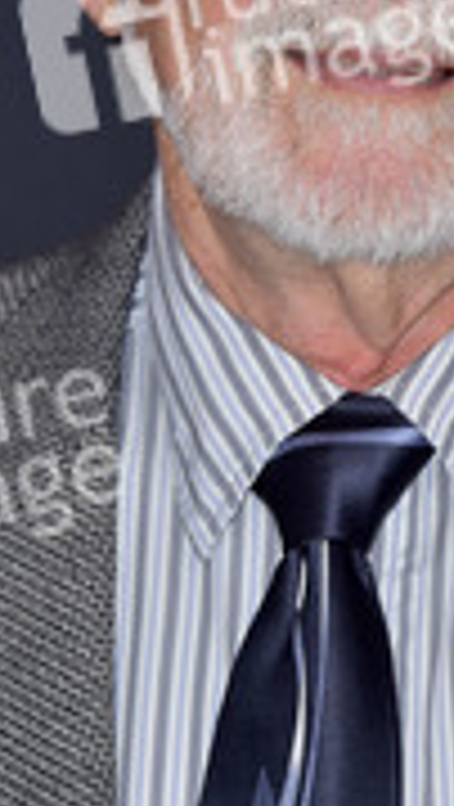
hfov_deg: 3.1
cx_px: 384
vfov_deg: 5.4
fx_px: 8476
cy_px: 252
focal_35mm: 397
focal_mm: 170
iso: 400
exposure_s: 1/250
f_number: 7.1
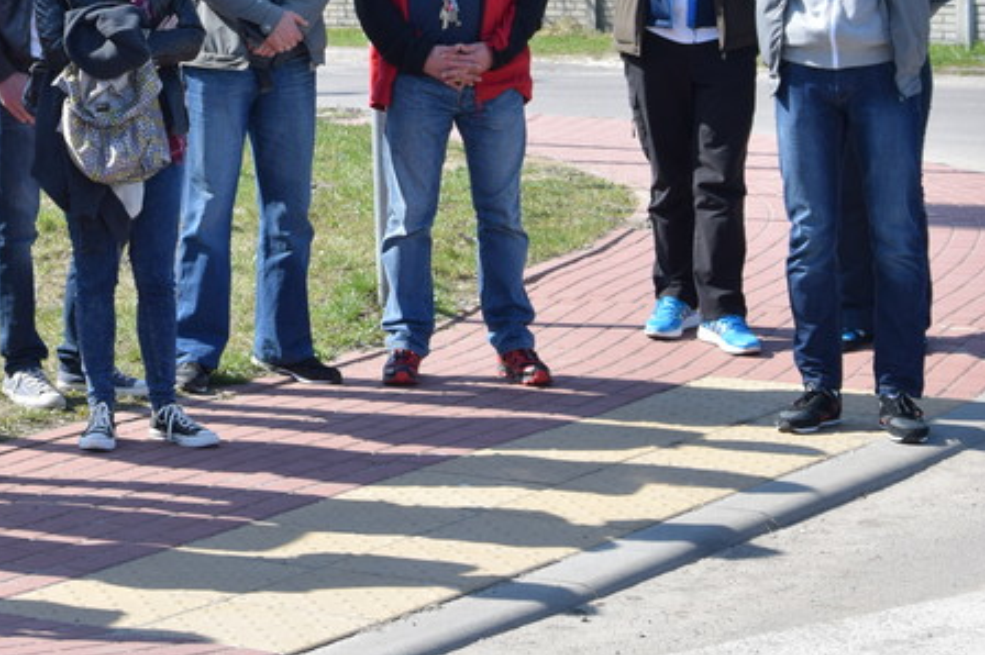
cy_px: 10
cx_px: 70
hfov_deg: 15.0
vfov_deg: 10.1
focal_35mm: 135
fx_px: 3691
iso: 200
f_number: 9
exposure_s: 1/320
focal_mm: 42
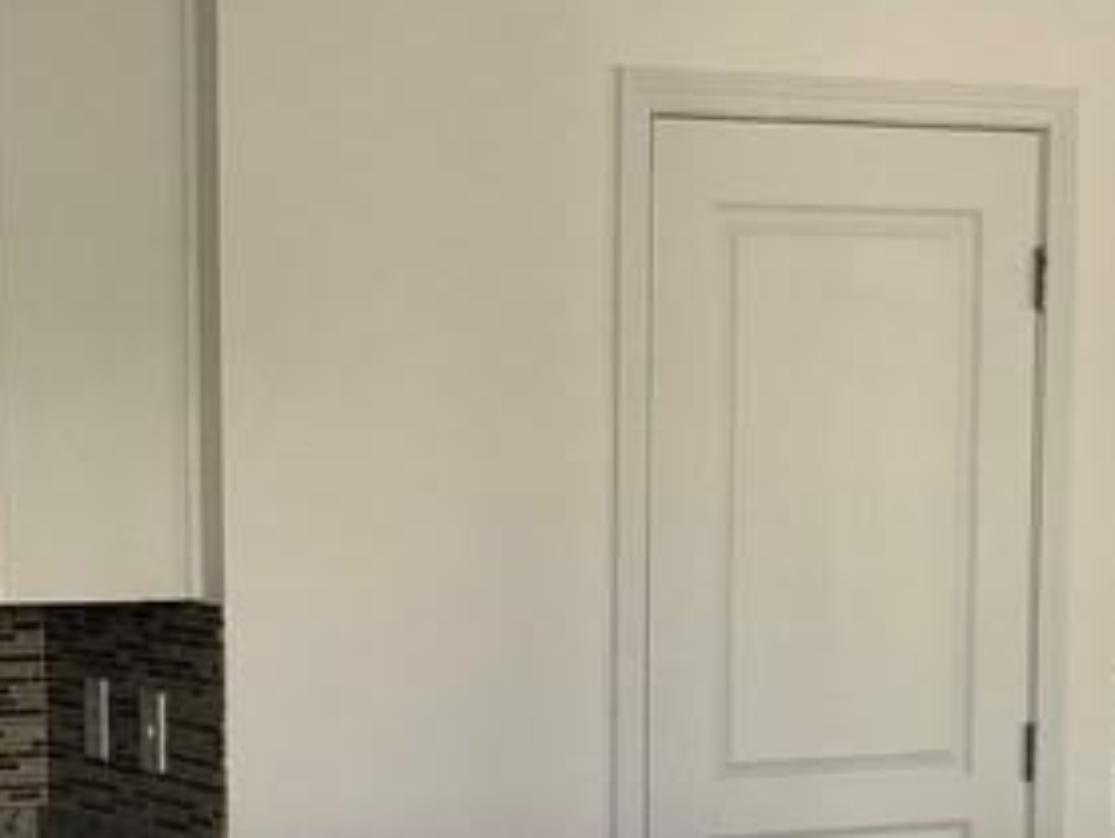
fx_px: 3321
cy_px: 878
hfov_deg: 19.0
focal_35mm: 103
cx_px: 341
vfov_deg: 14.1
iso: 32
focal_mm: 3.99
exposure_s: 1/40
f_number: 1.8
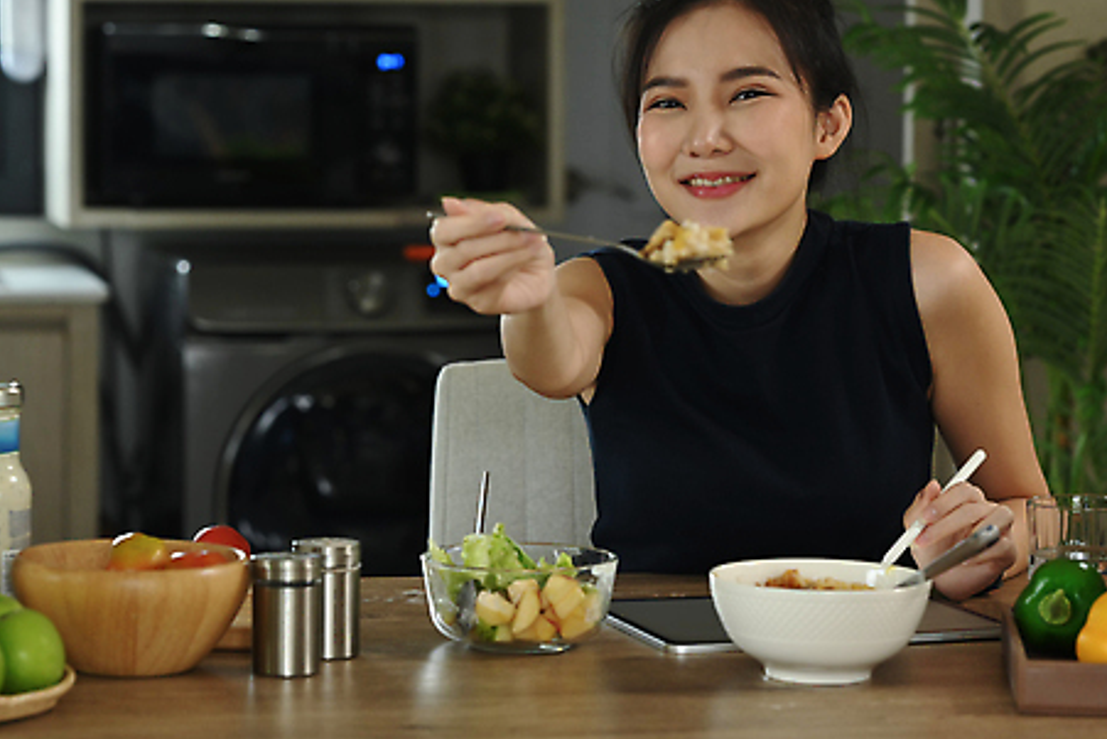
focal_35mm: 113
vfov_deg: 12.1
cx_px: 405
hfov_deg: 18.1
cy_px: 273
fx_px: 3476
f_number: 4
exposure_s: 1/60
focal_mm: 85
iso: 500
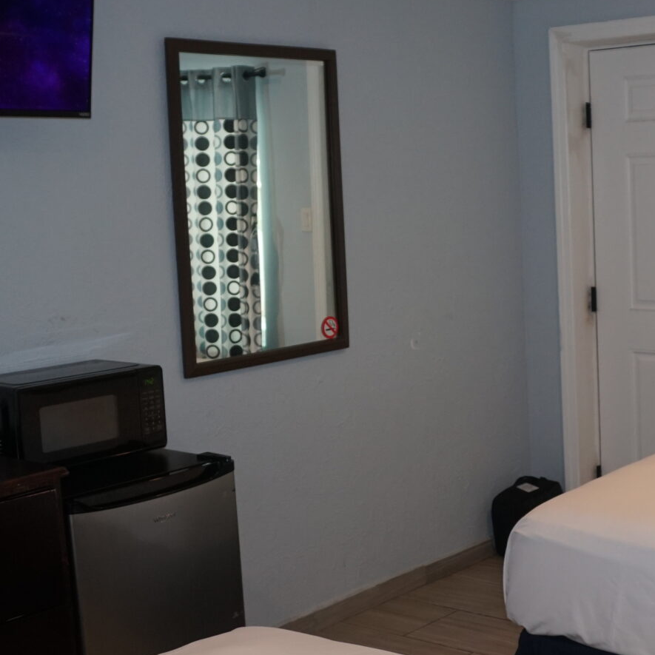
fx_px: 1263
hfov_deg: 28.5
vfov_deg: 29.1
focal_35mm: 59
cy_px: 308
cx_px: 521
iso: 640
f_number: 3.5
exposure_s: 1/160
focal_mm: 16
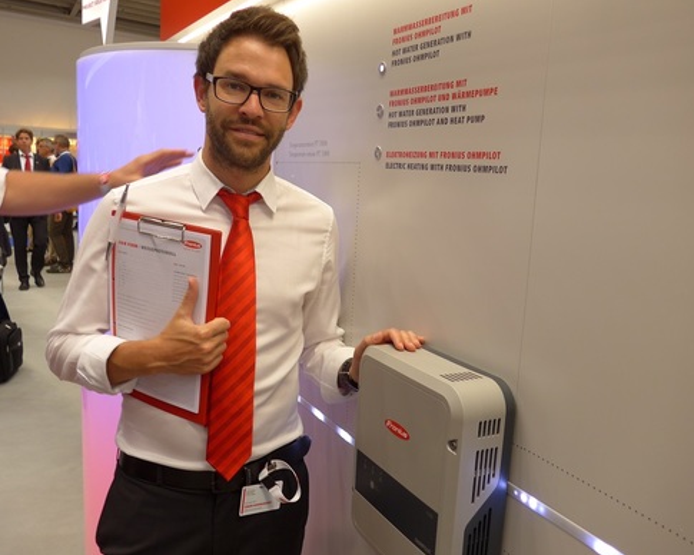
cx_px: 346
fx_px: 637
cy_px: 282
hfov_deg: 57.2
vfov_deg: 47.1
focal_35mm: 31
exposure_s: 1/80
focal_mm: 6
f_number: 2
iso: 80
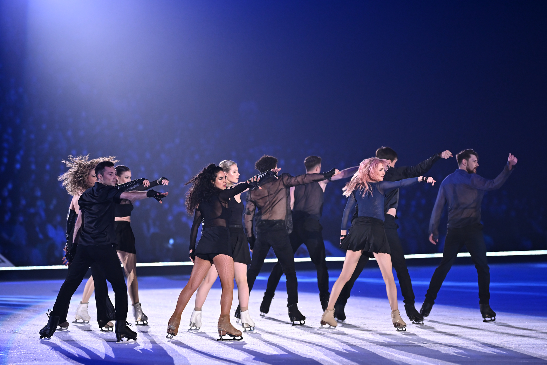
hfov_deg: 12.4
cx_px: 266
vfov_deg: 8.3
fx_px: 2522
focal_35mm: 166
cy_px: 165
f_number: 1.8
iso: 2000
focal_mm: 135
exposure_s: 1/2500
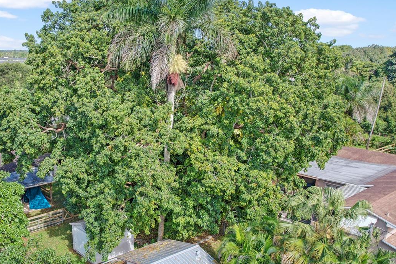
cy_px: 176
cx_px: 124
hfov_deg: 54.4
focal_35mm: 34
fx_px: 374
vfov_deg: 38.4
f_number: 2.8
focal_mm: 8.38
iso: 100
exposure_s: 1/1000
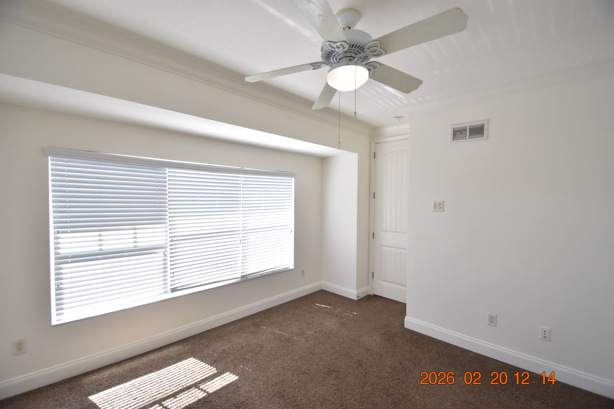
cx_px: 307
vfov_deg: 77.3
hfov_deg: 100.4
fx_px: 256
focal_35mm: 15
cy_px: 204
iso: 800
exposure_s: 1/350
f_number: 3.5
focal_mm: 10
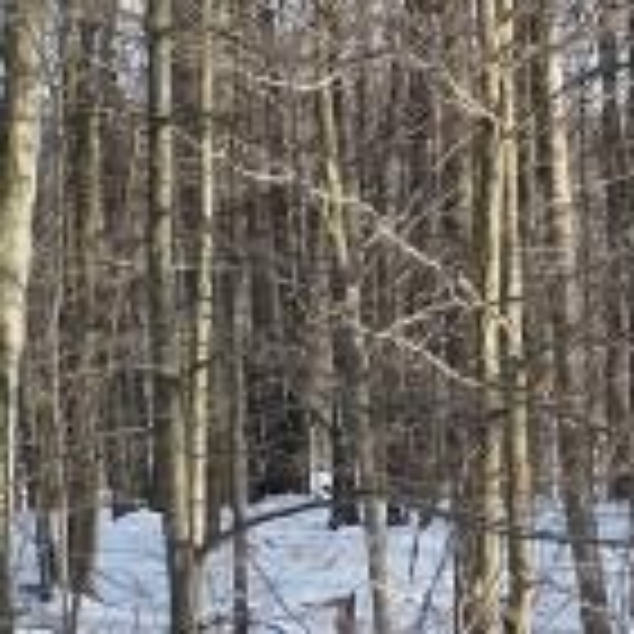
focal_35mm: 322
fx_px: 6672
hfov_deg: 5.4
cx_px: 895
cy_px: 562
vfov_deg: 5.4
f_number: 3.2
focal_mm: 21.2
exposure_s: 1/350
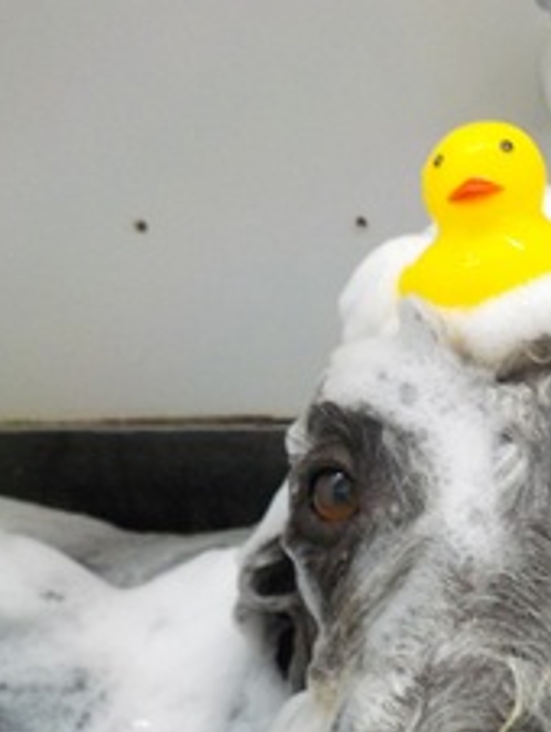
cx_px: 421
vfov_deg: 35.0
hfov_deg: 27.2
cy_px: 589
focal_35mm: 53
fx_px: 1123
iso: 360
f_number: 3.3
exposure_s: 1/30
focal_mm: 4.1
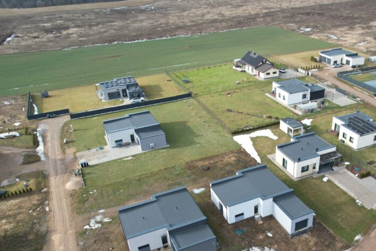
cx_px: 251
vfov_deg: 40.5
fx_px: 334
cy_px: 173
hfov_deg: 57.4
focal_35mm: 32
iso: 100
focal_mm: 8.38
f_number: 2.8
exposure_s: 1/500
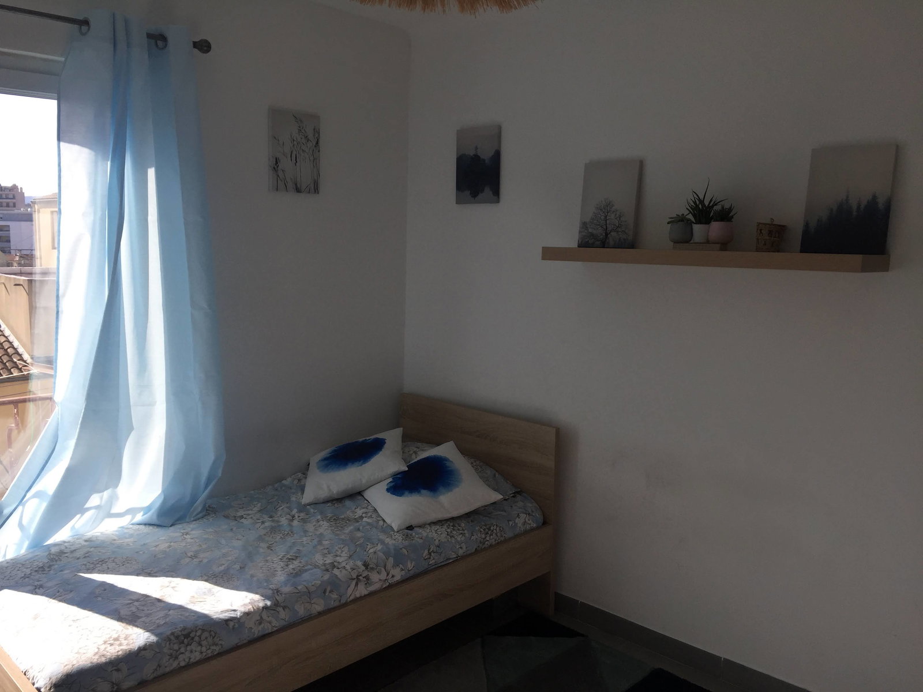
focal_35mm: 29
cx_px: 462
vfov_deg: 48.2
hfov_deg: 61.7
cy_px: 346
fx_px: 773
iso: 32
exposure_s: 1/760
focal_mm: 4.15
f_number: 2.2
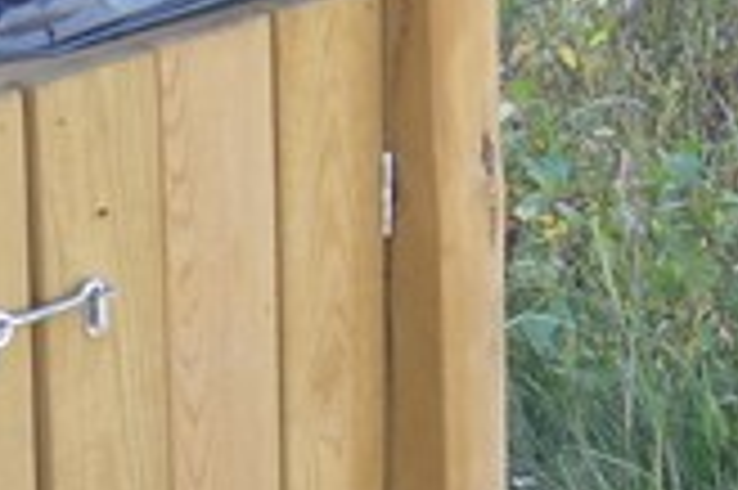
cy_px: 436
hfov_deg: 10.3
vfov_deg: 6.9
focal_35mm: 197
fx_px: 4034
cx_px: -54
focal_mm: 18
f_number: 5
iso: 100
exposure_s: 1/80
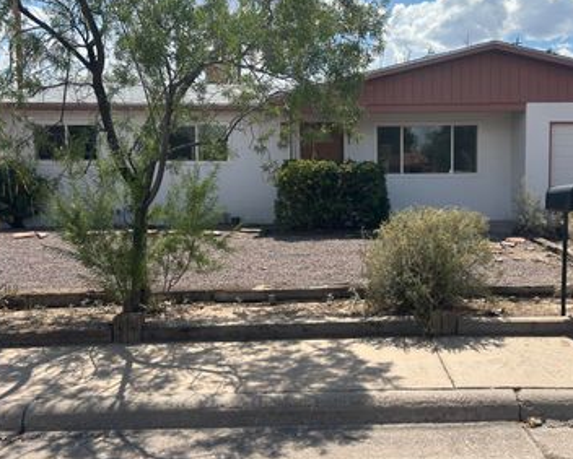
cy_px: 204
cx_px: 363
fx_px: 611
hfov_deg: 49.7
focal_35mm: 36
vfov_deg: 41.1
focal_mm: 5.7
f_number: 1.5
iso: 50
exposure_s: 1/4115
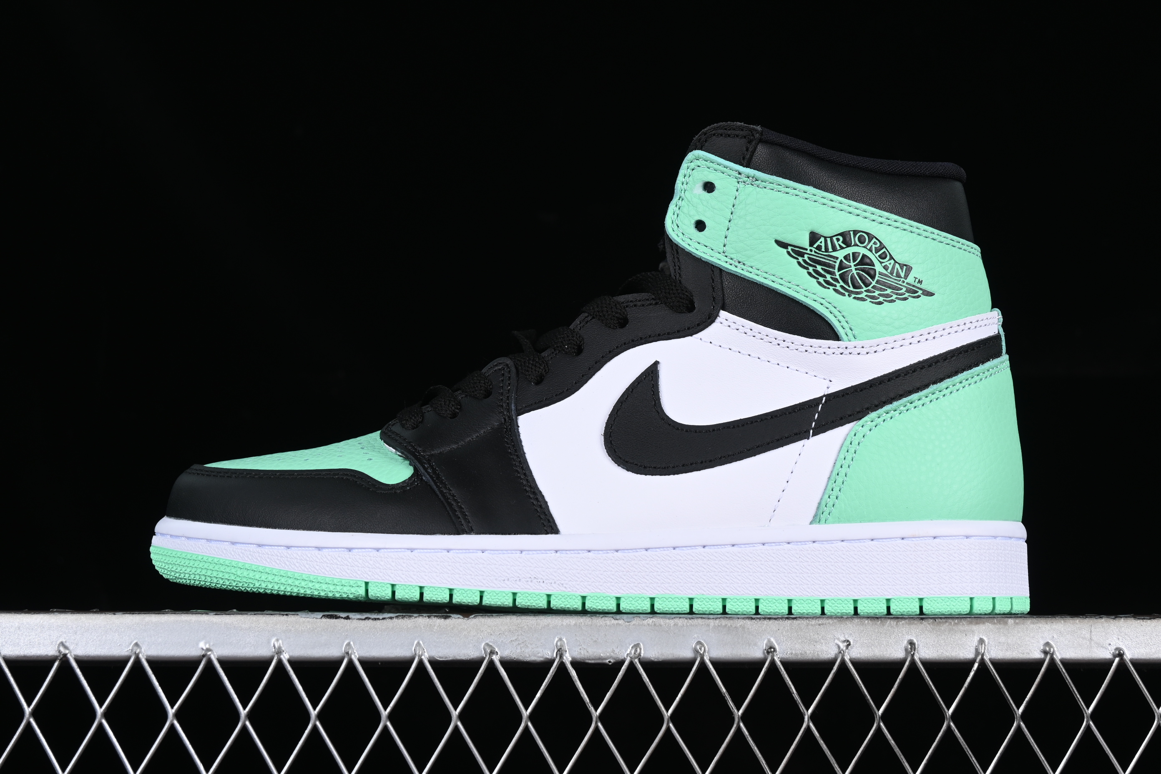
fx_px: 2419
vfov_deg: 18.2
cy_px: 387
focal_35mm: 75
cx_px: 580
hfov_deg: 27.0
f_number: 8
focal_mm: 50
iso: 160
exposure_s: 1/60
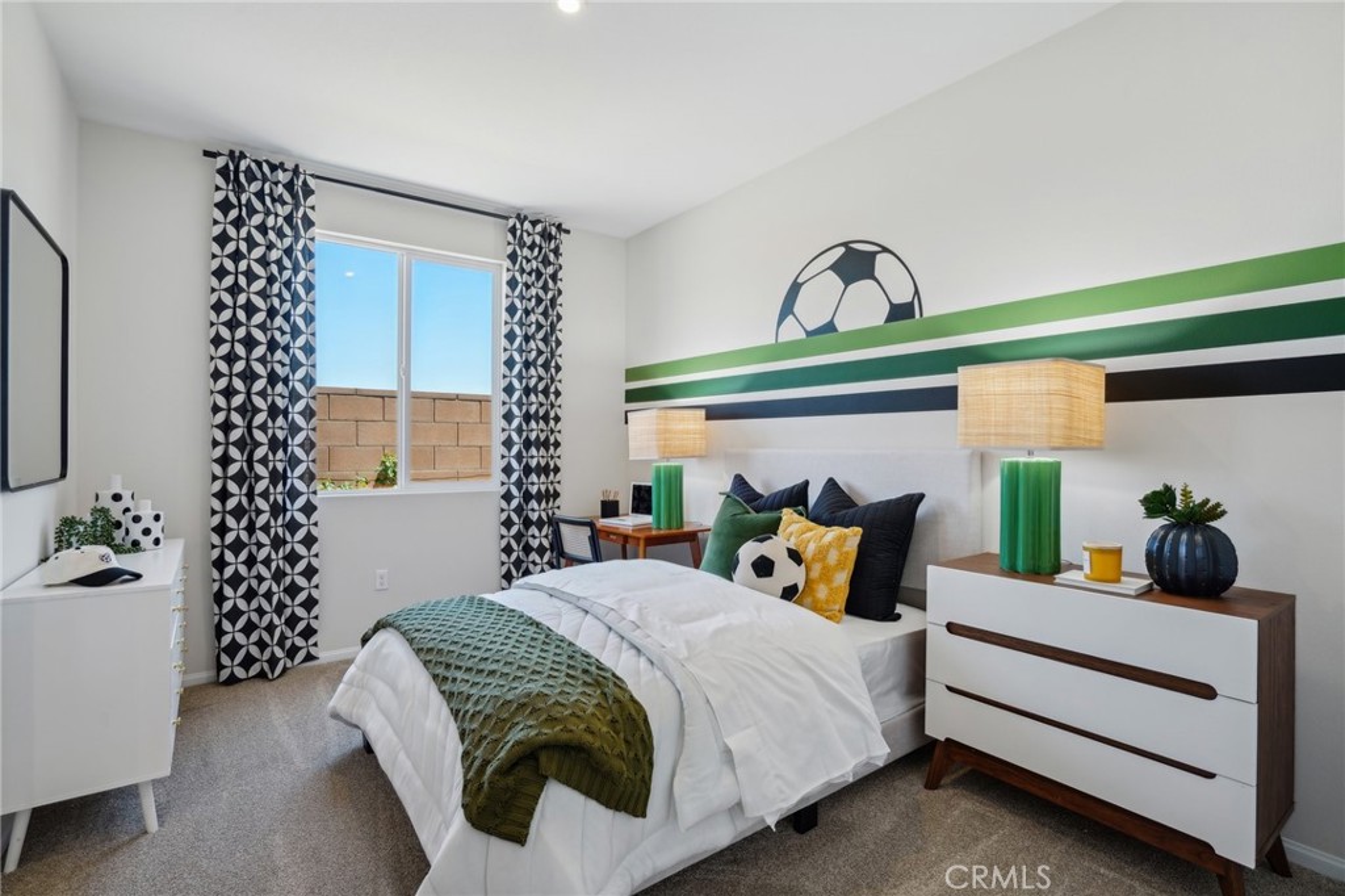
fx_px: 598
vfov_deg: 73.7
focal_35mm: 16
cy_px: 448
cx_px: 672
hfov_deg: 96.8
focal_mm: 16
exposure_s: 1/30
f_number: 7.1
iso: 250
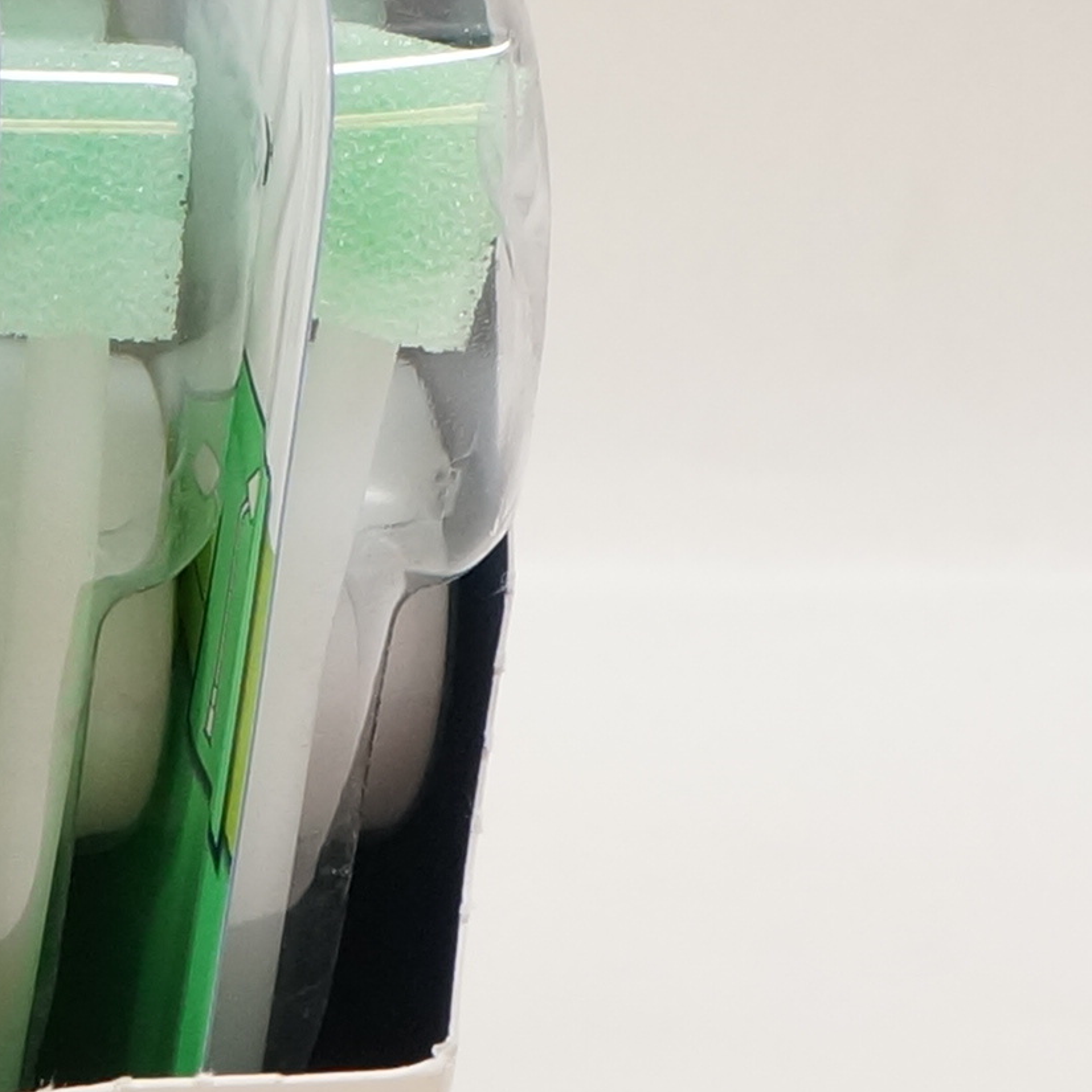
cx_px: -867
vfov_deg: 9.6
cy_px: 442
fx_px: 6496
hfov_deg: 9.2
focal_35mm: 182
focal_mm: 24
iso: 800
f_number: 7.1
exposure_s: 1/100
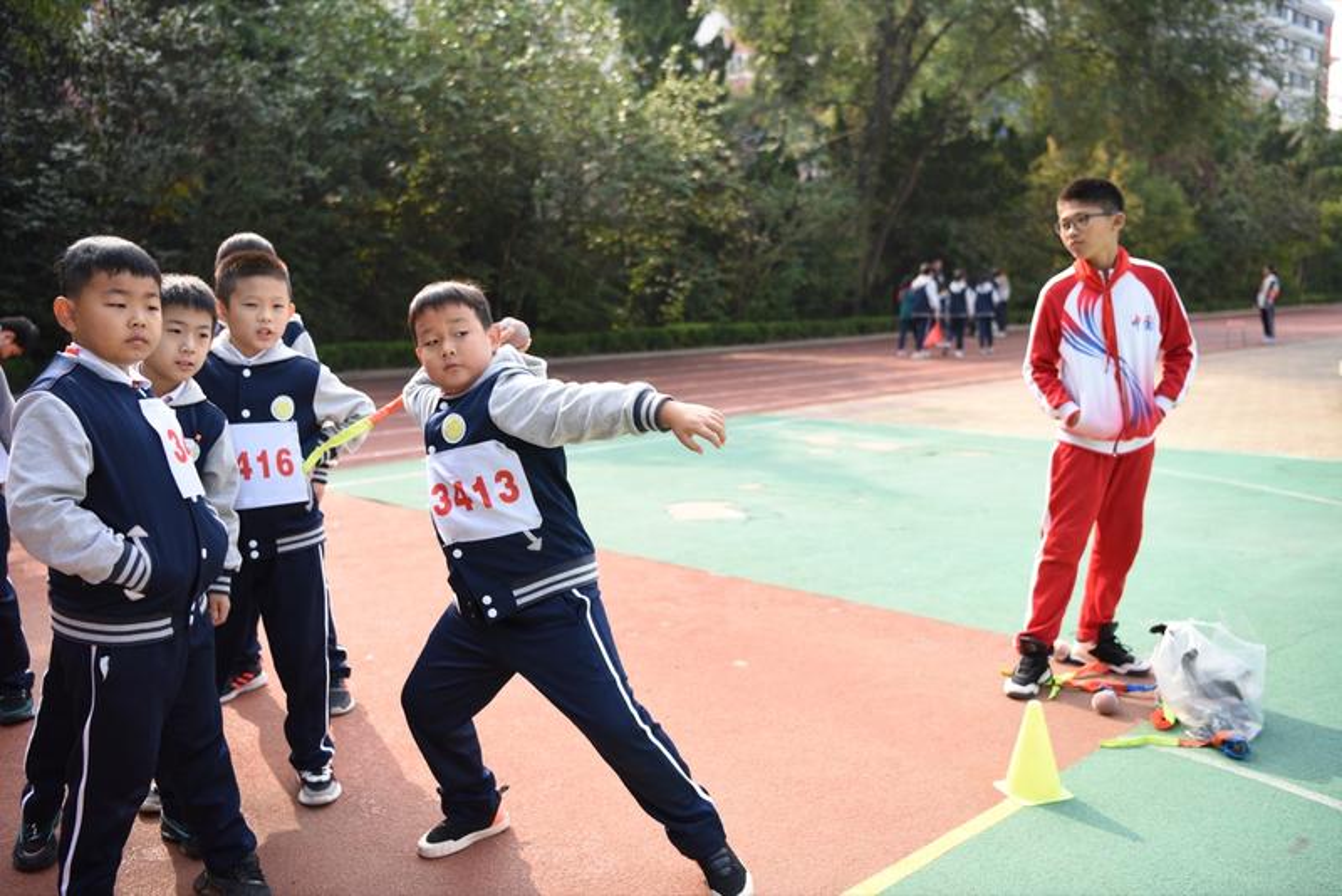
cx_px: 671
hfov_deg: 55.8
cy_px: 448
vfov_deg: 38.9
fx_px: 1268
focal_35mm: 34
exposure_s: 1/1000
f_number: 2.8
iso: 250
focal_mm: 34
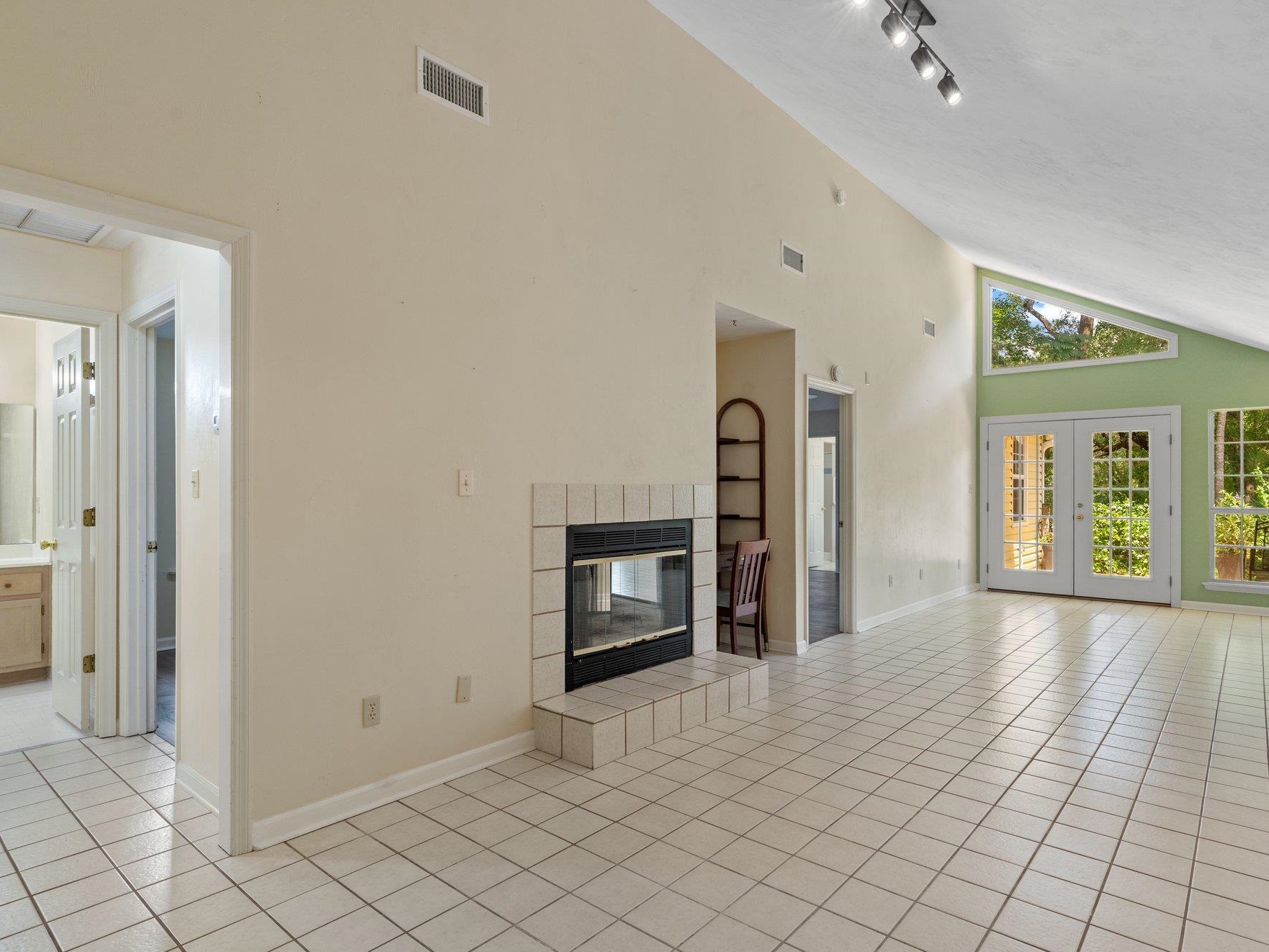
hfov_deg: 84.5
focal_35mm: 19
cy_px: 488
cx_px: 678
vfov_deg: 68.7
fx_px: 696
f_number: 9
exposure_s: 1/1.25
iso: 100
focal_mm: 17
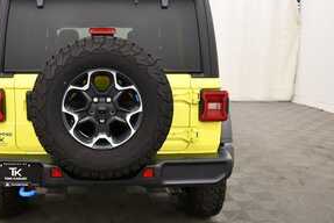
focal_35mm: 39
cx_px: 111
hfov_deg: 48.6
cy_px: 109
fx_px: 362
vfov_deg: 34.3
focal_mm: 19
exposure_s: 1/125
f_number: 5.6
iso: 1400
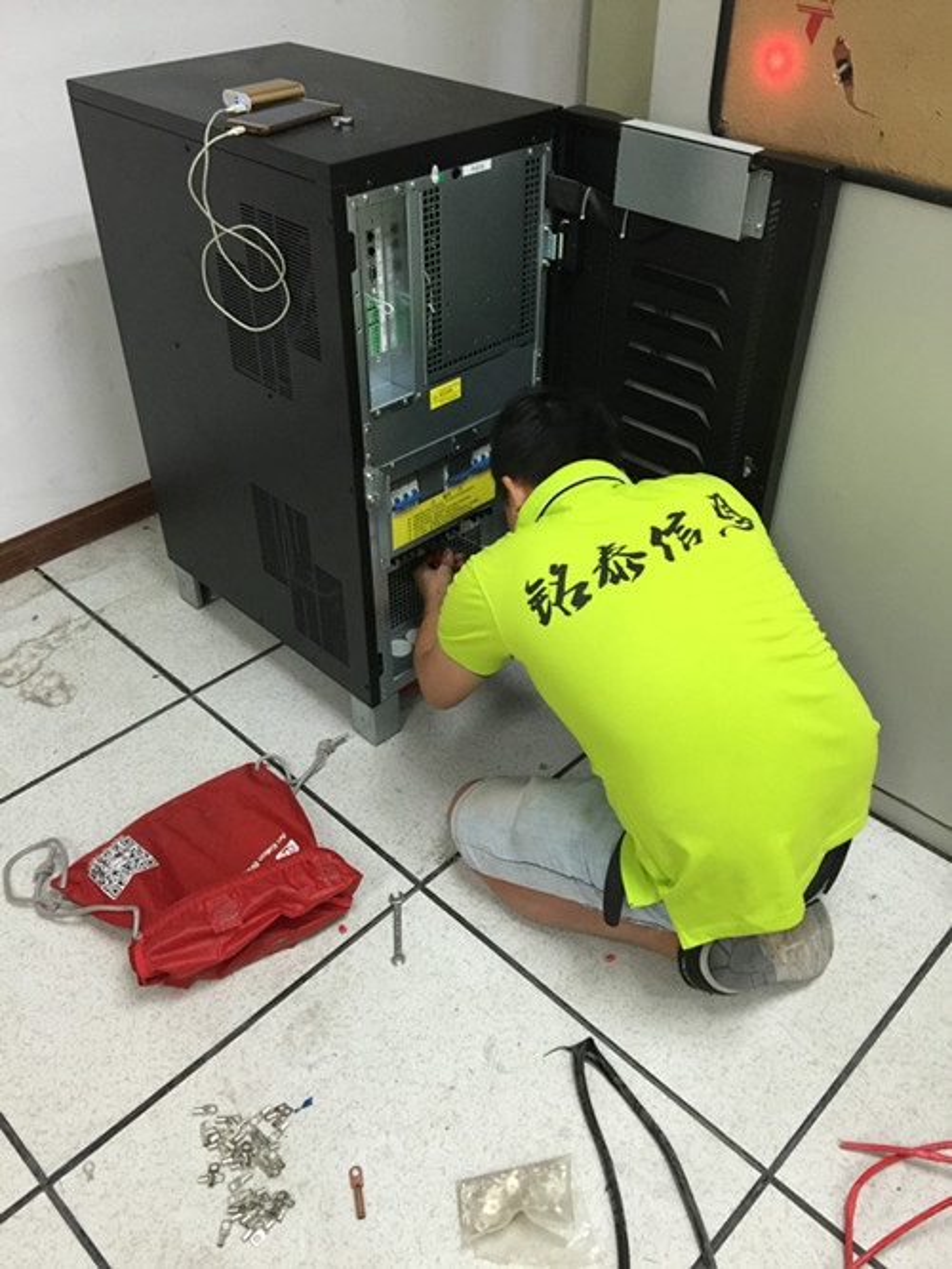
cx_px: 476
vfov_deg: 61.6
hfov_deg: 48.3
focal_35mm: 29
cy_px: 634
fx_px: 1063
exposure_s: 1/17
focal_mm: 4.15
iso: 100
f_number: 2.2
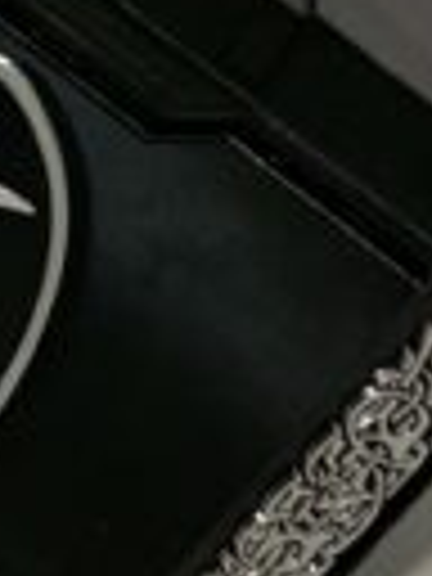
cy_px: -207
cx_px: 90
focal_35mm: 162
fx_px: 2696
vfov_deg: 11.8
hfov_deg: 9.1
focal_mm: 5.7
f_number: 1.5
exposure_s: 1/60
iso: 125
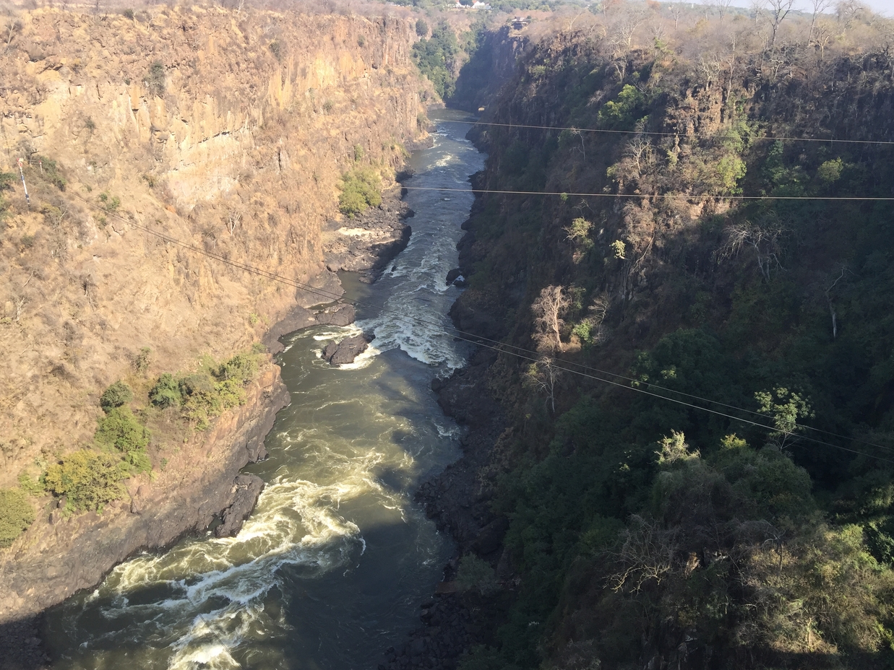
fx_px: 775
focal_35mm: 30
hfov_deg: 60.0
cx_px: 451
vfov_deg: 46.8
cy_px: 337
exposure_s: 1/659
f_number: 2.2
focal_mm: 4.15
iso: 32
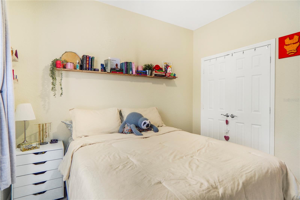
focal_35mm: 18
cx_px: 150
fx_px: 150
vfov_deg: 67.4
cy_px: 100
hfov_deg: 90.0
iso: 400
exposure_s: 1/60
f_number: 2.8
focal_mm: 12
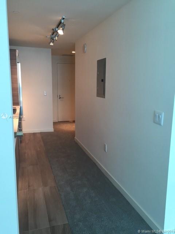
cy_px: 117
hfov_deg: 48.2
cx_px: 88
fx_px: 195
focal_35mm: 29
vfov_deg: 61.7
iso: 80
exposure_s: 1/30
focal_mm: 4.15
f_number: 2.2
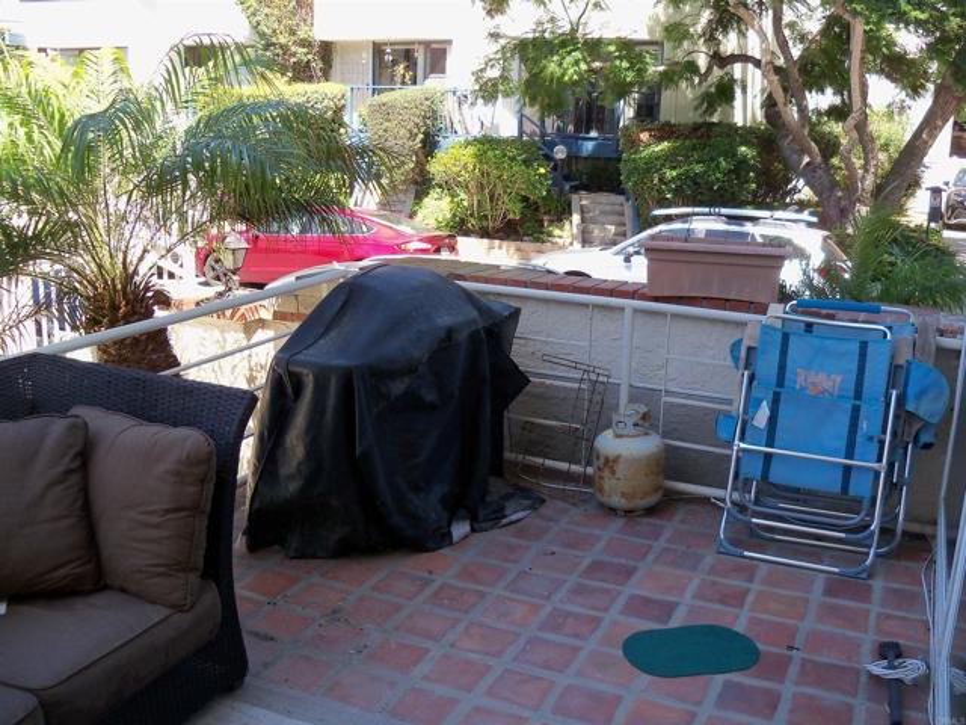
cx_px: 483
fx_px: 977
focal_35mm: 35
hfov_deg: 52.6
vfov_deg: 40.7
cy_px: 362
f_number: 3.5
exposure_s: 1/125
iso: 80
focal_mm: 6.2
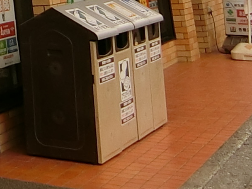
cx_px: -204
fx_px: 910
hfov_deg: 14.0
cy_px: -242
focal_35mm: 125
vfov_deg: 10.5
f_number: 2.7
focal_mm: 4.06
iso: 80
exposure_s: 1/1000
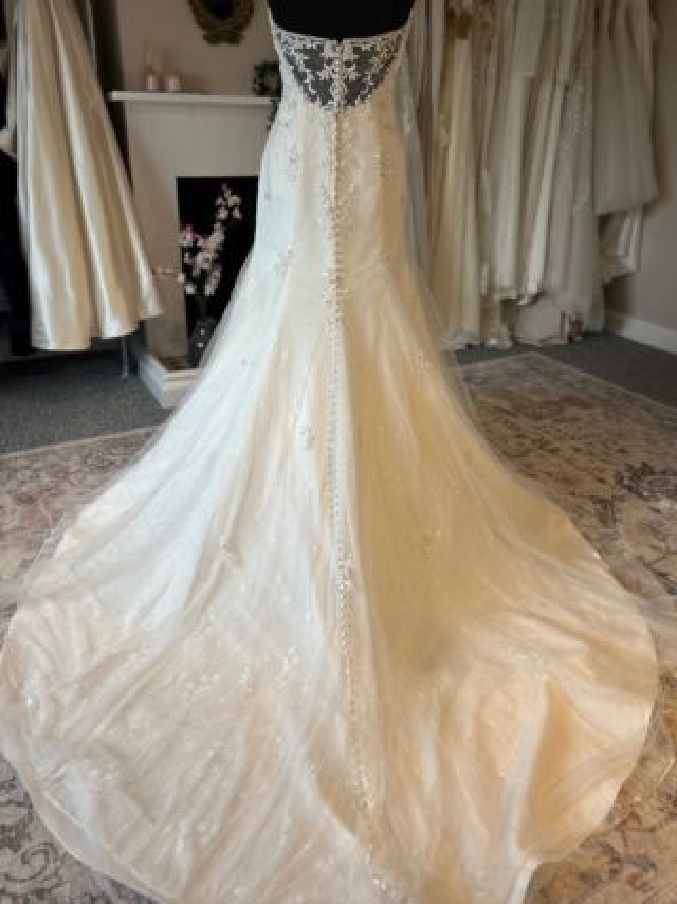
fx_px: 678
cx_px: 338
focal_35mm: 26
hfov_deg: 53.0
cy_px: 452
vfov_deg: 67.3
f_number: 1.5
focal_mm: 5.7
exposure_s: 1/212
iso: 40
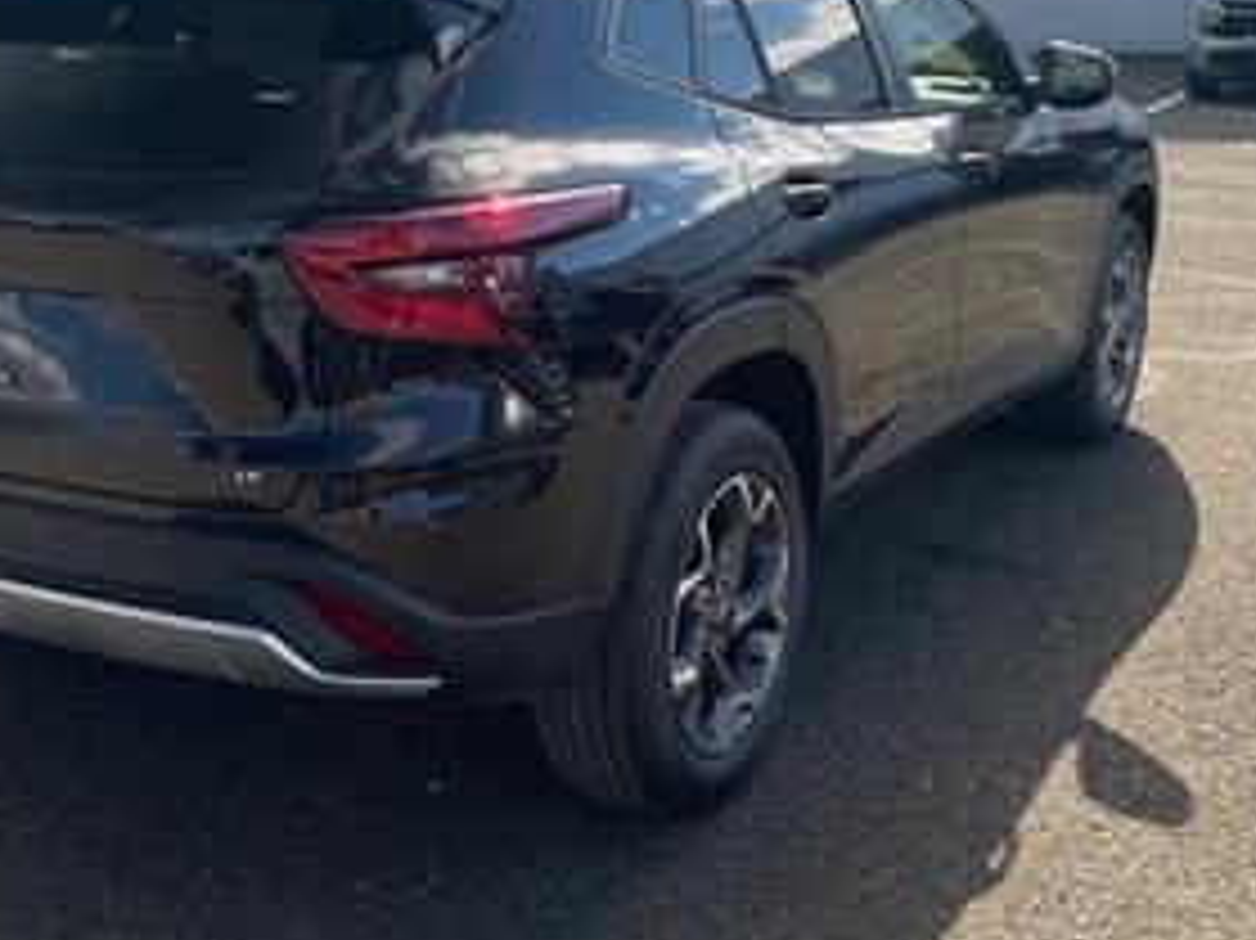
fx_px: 1705
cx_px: 446
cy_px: 351
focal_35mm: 47
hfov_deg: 40.1
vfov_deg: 30.7
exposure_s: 1/1490
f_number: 1.6
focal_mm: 4.2
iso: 32
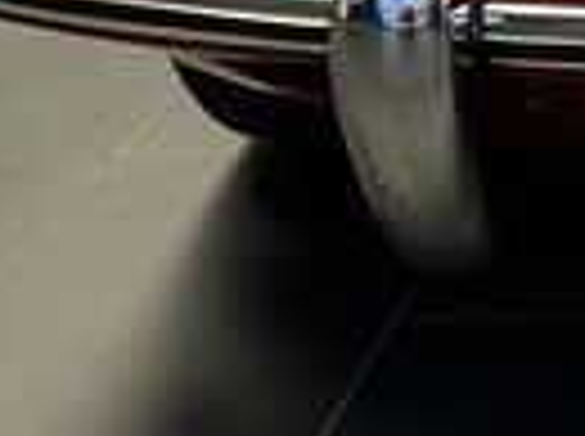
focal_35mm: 142
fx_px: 2395
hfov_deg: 12.2
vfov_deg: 9.6
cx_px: 1210
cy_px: -499
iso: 200
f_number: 1.78
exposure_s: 1/100
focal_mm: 6.86
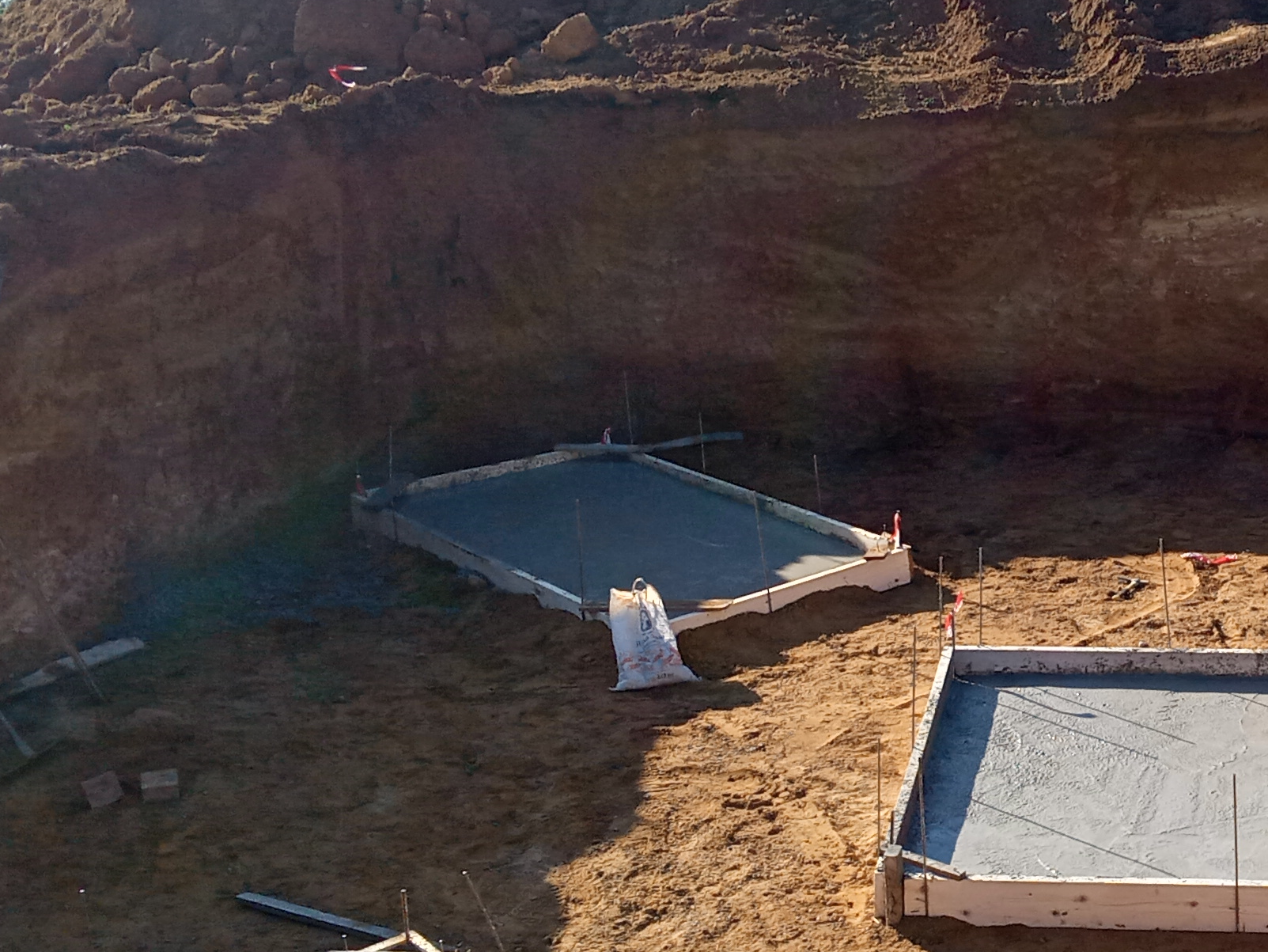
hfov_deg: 31.9
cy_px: 578
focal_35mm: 57
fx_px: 2088
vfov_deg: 25.6
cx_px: 1171
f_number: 2.2
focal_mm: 3.73
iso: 118
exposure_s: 1/1488
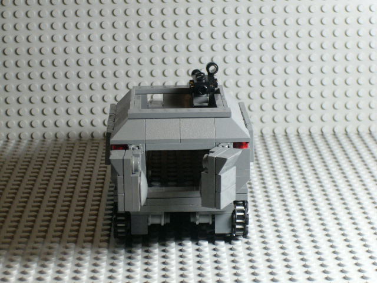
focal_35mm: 105
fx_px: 1144
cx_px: 188
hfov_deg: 18.7
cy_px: 142
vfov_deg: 14.1
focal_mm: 17.4
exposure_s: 1/15
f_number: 5
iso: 100
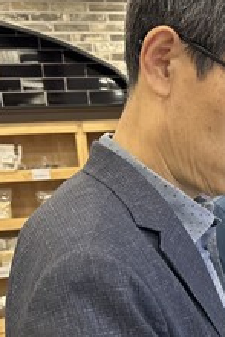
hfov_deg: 18.0
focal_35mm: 68
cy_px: 279
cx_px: 334
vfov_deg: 28.9
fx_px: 636
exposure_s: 1/120
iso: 160
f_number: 1.78
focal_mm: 6.86
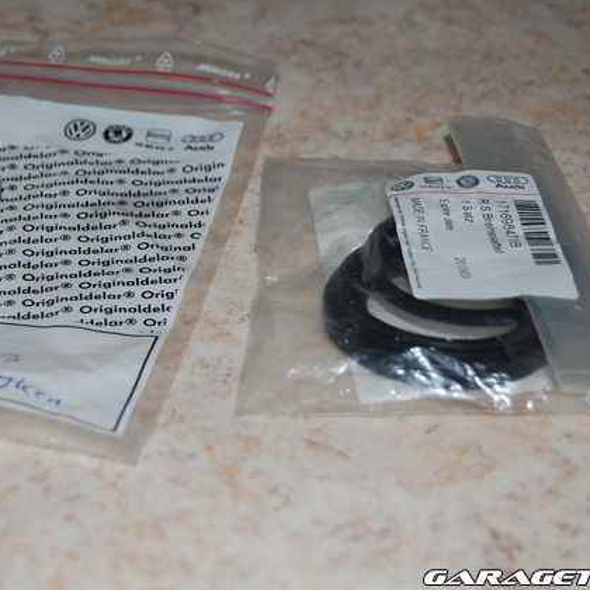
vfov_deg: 17.9
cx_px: 215
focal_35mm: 97
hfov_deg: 17.9
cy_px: 294
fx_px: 1870
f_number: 5.6
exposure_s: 1/125
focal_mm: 50
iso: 200
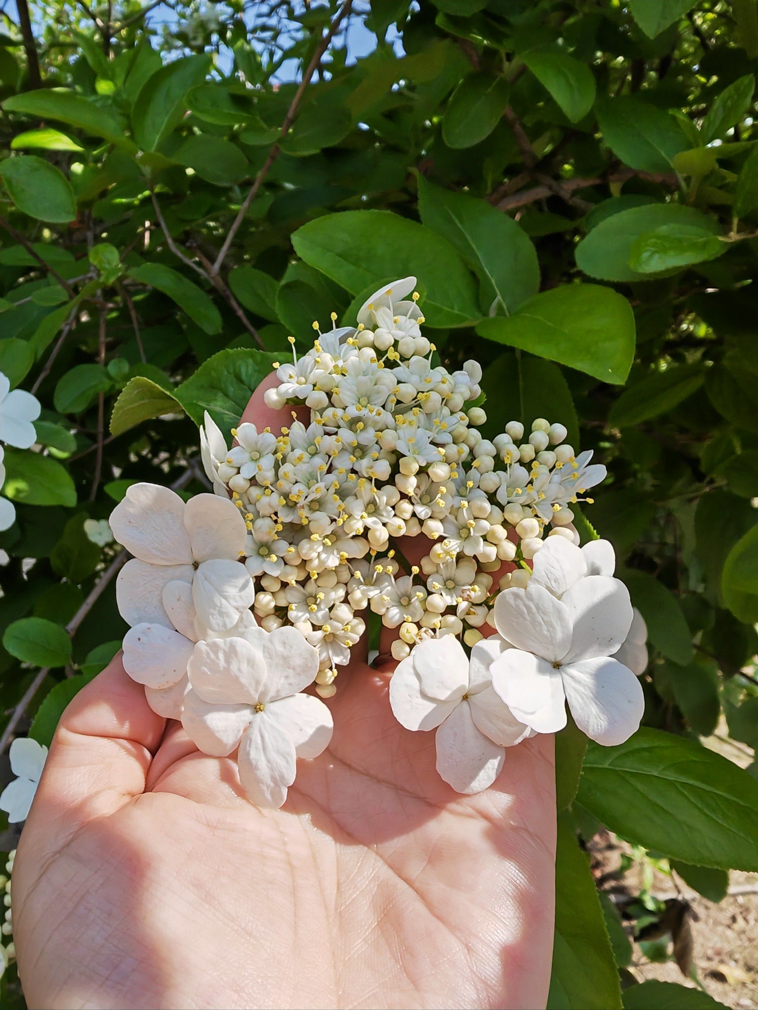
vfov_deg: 67.3
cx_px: 379
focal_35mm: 26
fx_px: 759
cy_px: 505
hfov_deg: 53.1
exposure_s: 1/714
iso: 50
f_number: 2.2
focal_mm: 2.16
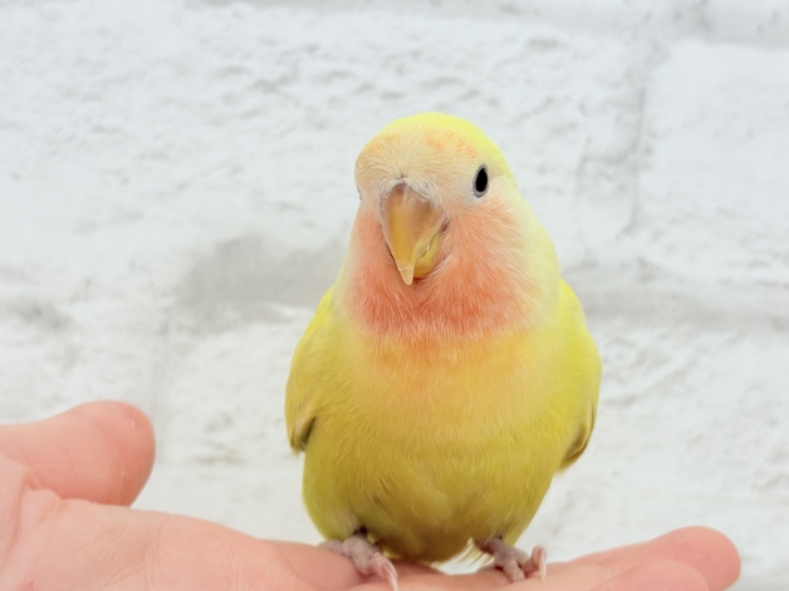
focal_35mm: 53
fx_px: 1208
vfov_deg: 27.5
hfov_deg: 36.2
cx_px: 392
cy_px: 295
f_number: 1.6
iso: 32
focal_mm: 5.96
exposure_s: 1/50
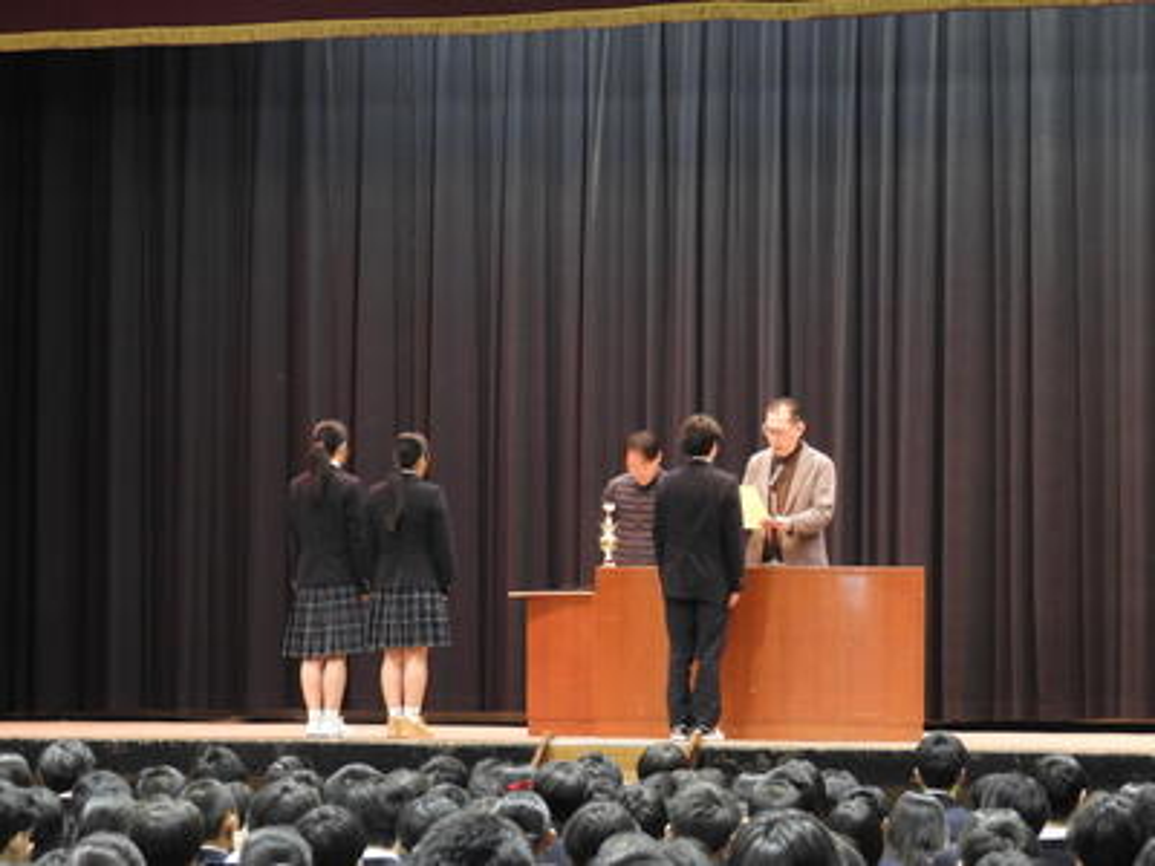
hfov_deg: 13.2
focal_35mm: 150
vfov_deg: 9.9
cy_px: 433
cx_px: 578
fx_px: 5005
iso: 800
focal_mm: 26.9
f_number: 5.2
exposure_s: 1/13
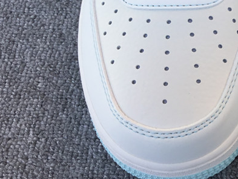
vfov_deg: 20.5
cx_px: 265
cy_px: 37
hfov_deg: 25.3
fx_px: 488
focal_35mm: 71
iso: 25
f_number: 2.4
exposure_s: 1/512
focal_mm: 3.3
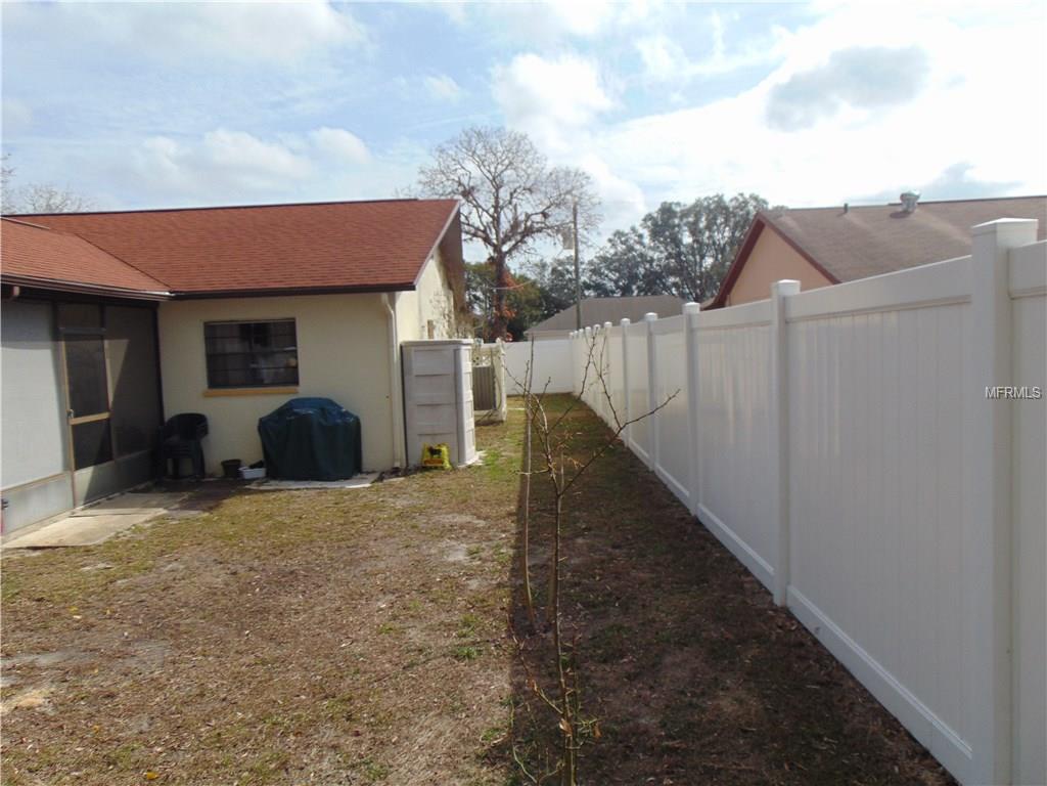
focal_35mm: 25
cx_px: 524
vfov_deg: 54.9
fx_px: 756
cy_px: 393
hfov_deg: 69.4
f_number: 7.7
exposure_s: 1/320
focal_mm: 4.5
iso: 80
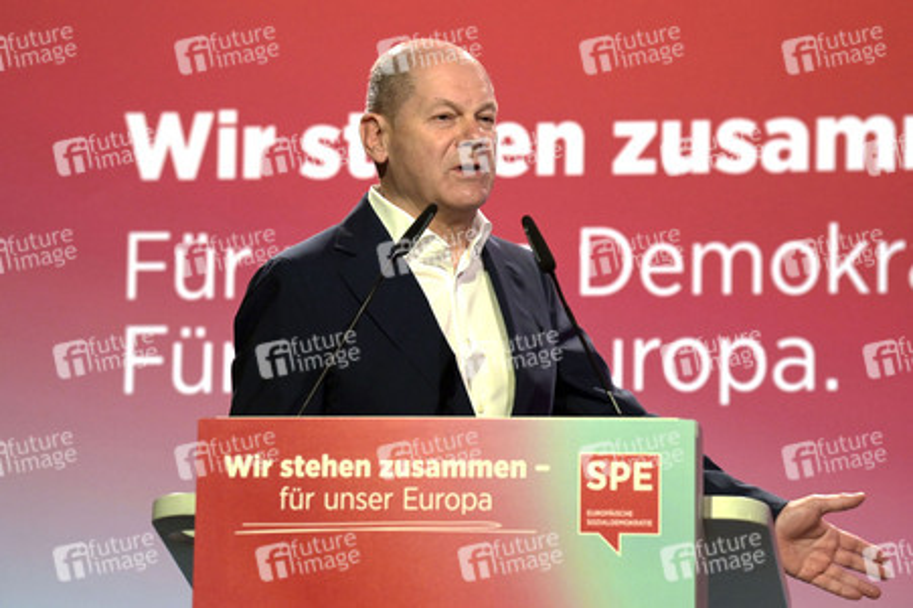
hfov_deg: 11.1
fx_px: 4688
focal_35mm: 185
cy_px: 304
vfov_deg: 7.4
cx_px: 456
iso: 4000
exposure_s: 1/400
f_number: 5
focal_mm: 185
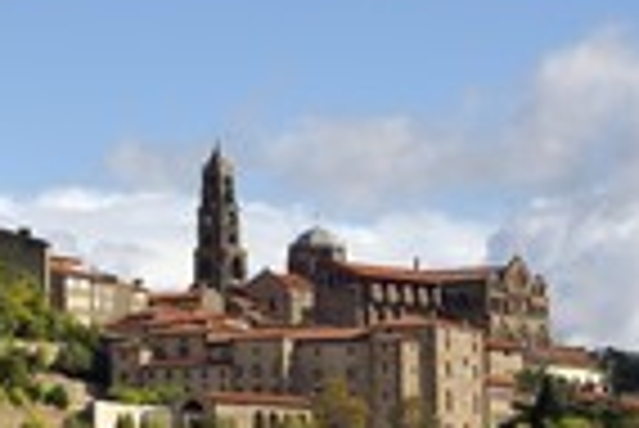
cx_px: -248
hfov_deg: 8.8
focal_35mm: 230
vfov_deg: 6.0
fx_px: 4087
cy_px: 68
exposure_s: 1/250
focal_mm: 78
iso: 200
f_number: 16
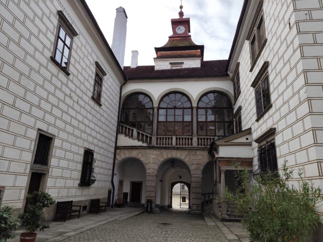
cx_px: 162
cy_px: 121
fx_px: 215
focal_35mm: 23
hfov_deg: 73.9
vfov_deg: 58.9
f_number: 1.65
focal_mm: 6.19
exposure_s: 1/775
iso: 50
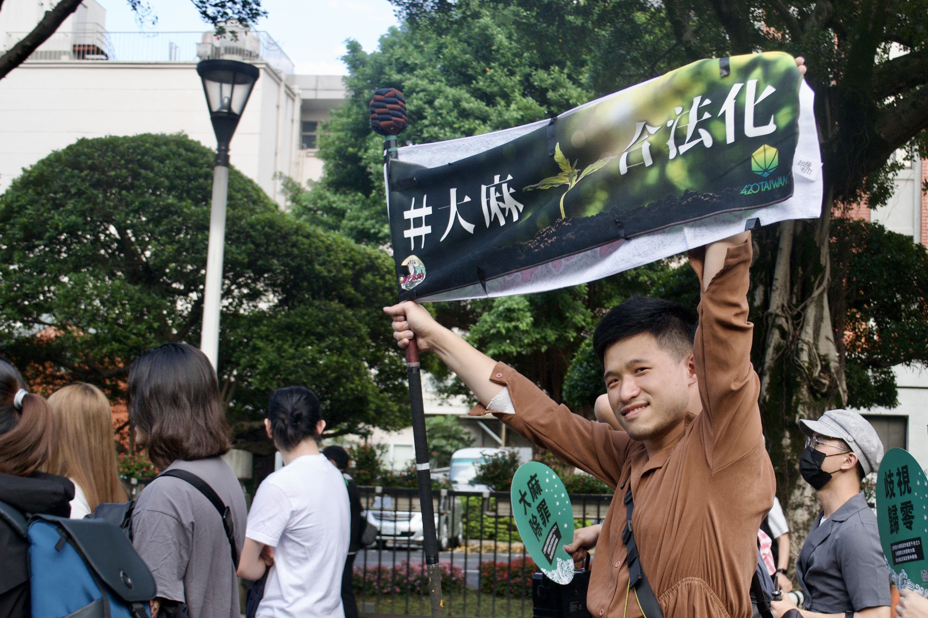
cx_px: 552
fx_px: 1418
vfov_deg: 24.6
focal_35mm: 55
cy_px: 359
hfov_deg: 36.1
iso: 180
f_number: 5.6
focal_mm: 30
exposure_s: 1/125
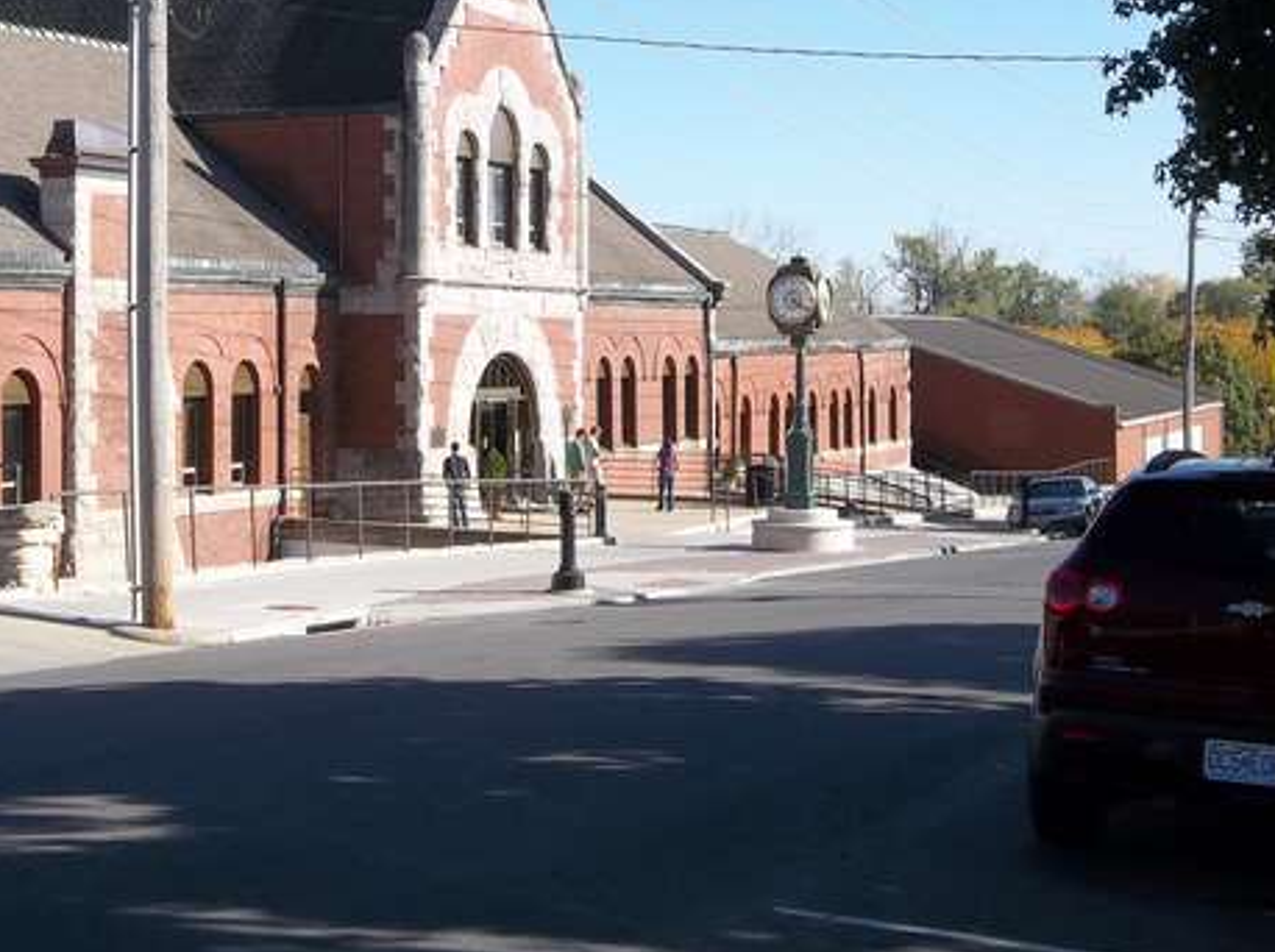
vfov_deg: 23.4
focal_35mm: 62
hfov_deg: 30.9
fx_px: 2280
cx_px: 373
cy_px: 288
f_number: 4
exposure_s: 1/500
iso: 80
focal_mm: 6.6
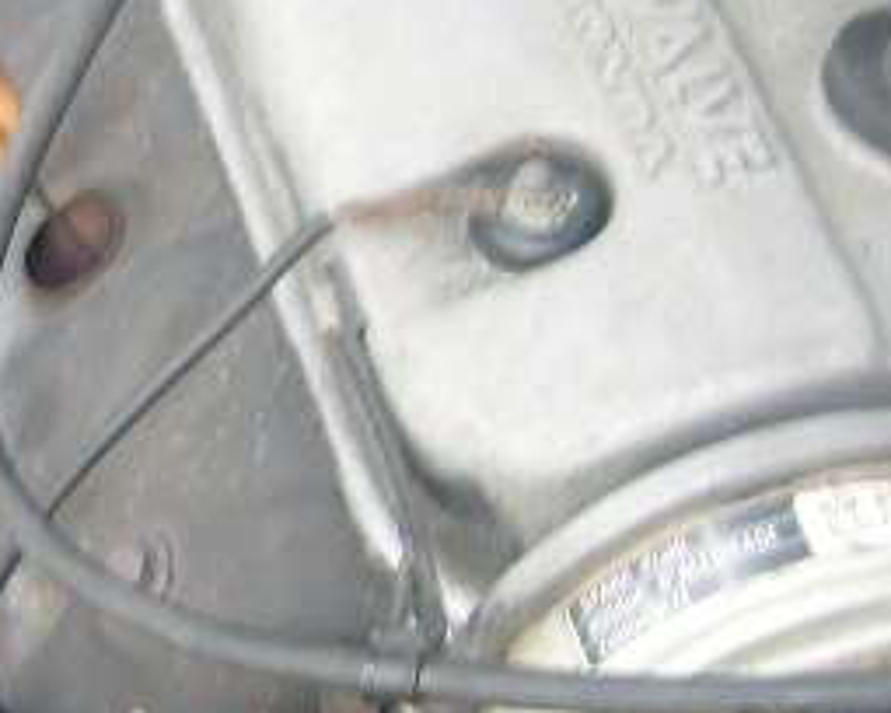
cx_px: 77
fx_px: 3613
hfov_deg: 13.9
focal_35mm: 137
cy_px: 133
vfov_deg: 11.2
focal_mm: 5.8
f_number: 2.8
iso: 100
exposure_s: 1/30
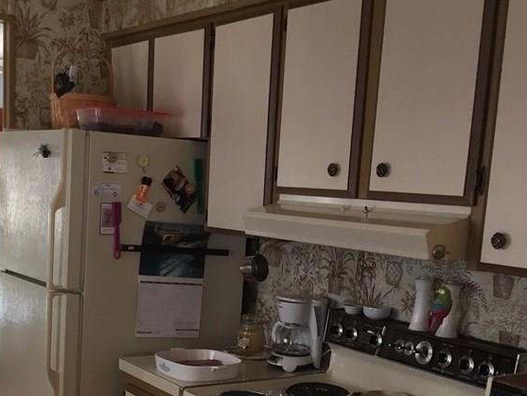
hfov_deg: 33.6
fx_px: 868
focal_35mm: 57
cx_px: 194
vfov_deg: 25.2
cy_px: 320
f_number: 2.4
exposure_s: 1/30
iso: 80
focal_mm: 3.3
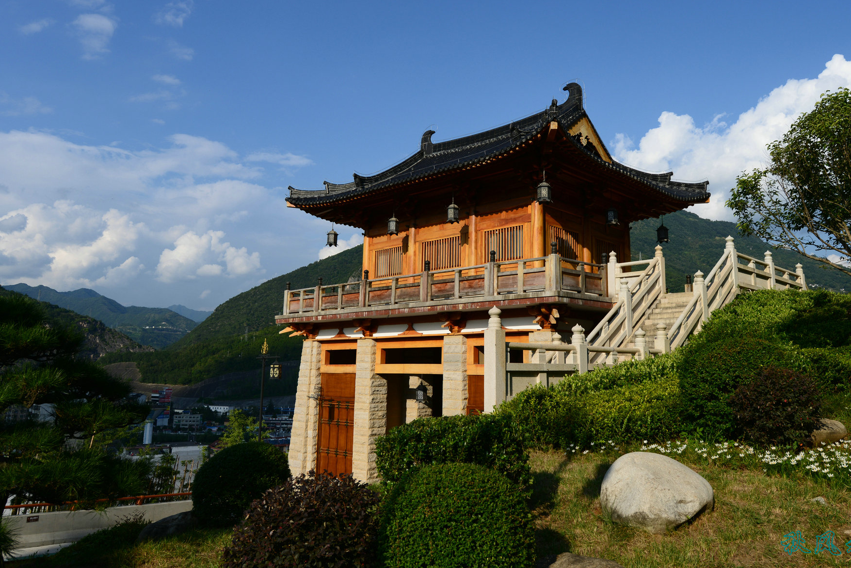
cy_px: 257
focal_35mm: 28
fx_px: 662
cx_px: 478
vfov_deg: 46.4
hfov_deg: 65.2
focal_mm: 24
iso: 100
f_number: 9
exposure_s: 1/320
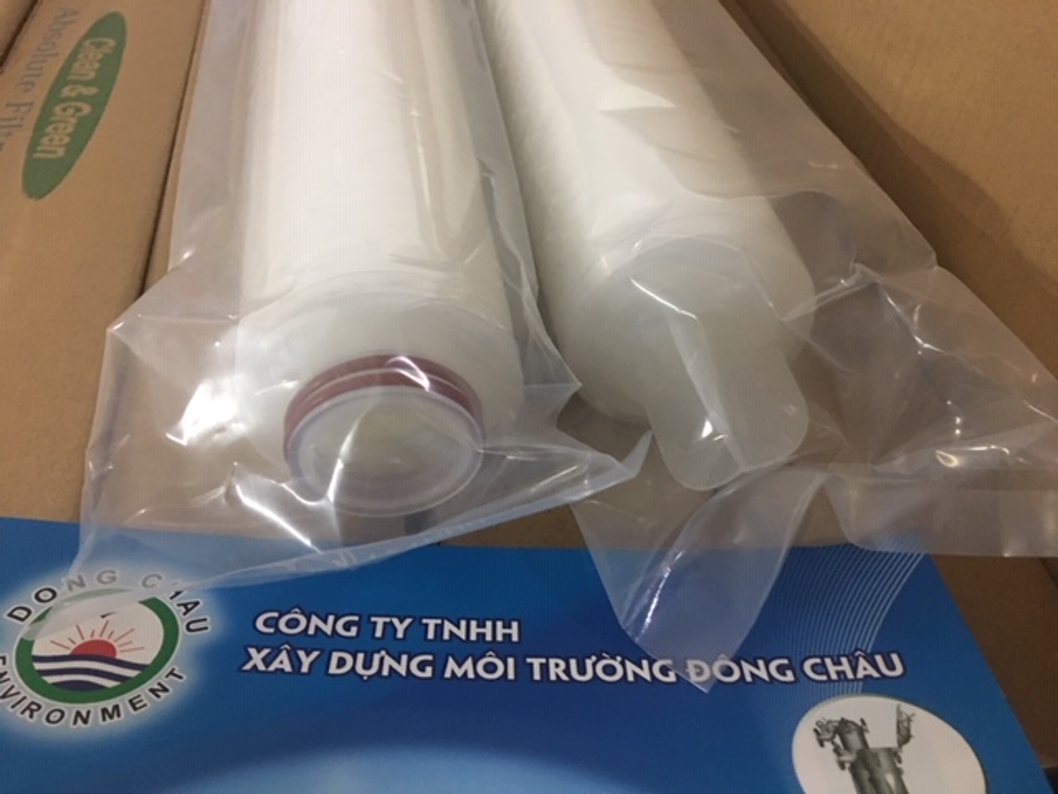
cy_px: 397
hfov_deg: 61.7
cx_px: 529
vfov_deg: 48.2
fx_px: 886
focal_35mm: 29
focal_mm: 4.15
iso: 125
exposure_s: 1/8
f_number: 2.2
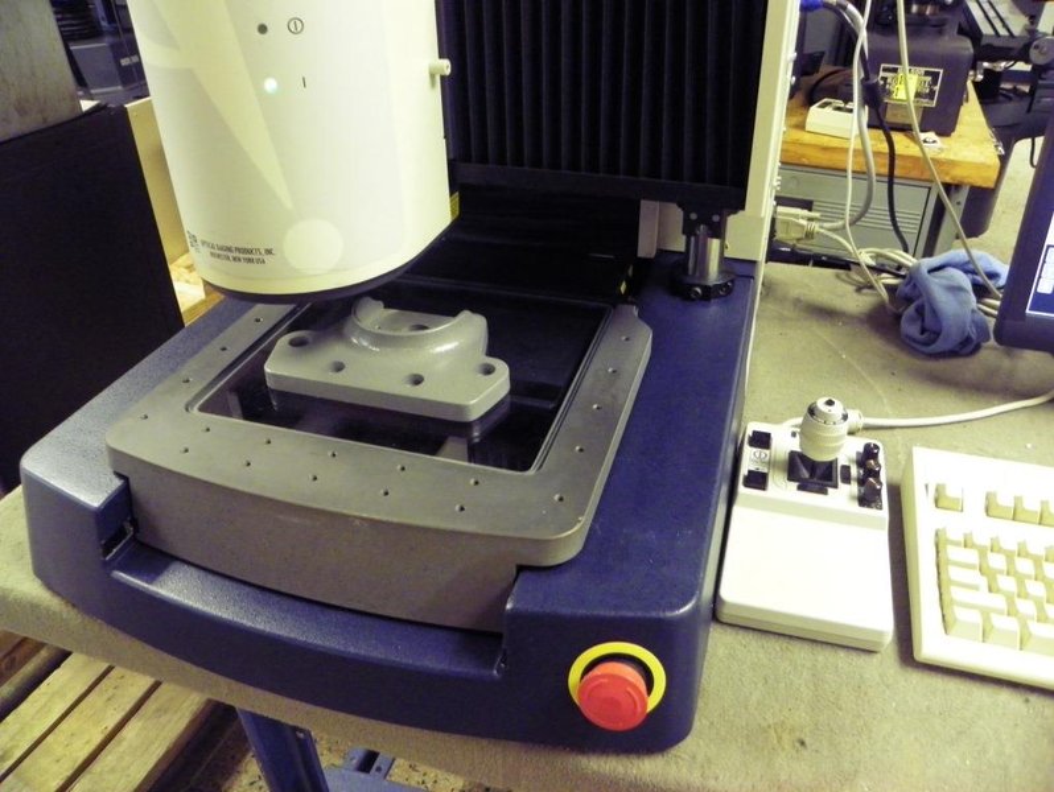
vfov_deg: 53.1
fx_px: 792
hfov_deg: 67.3
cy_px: 396
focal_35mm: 26
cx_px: 527
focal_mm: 4.6
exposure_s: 1/15
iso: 400
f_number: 2.8
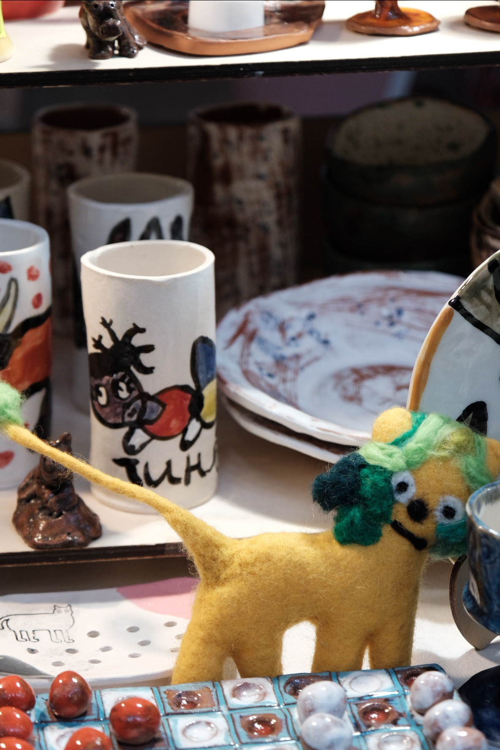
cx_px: 250
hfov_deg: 13.6
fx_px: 2104
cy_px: 375
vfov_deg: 20.2
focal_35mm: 101
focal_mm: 67.5
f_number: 4
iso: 1250
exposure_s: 1/60
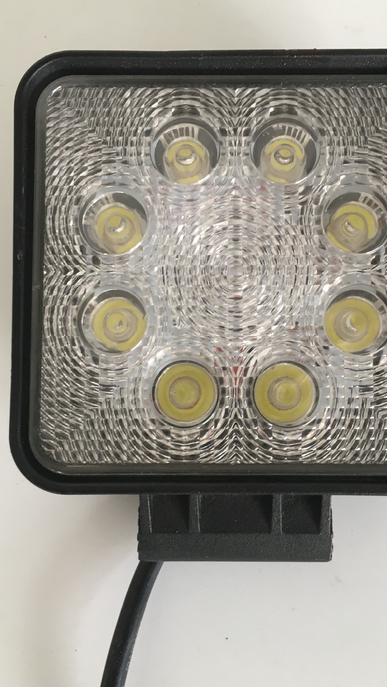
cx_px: 220
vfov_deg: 52.7
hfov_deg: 31.2
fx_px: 693
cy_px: 322
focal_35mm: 38
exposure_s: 1/33
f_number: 2.2
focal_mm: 4.15
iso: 80
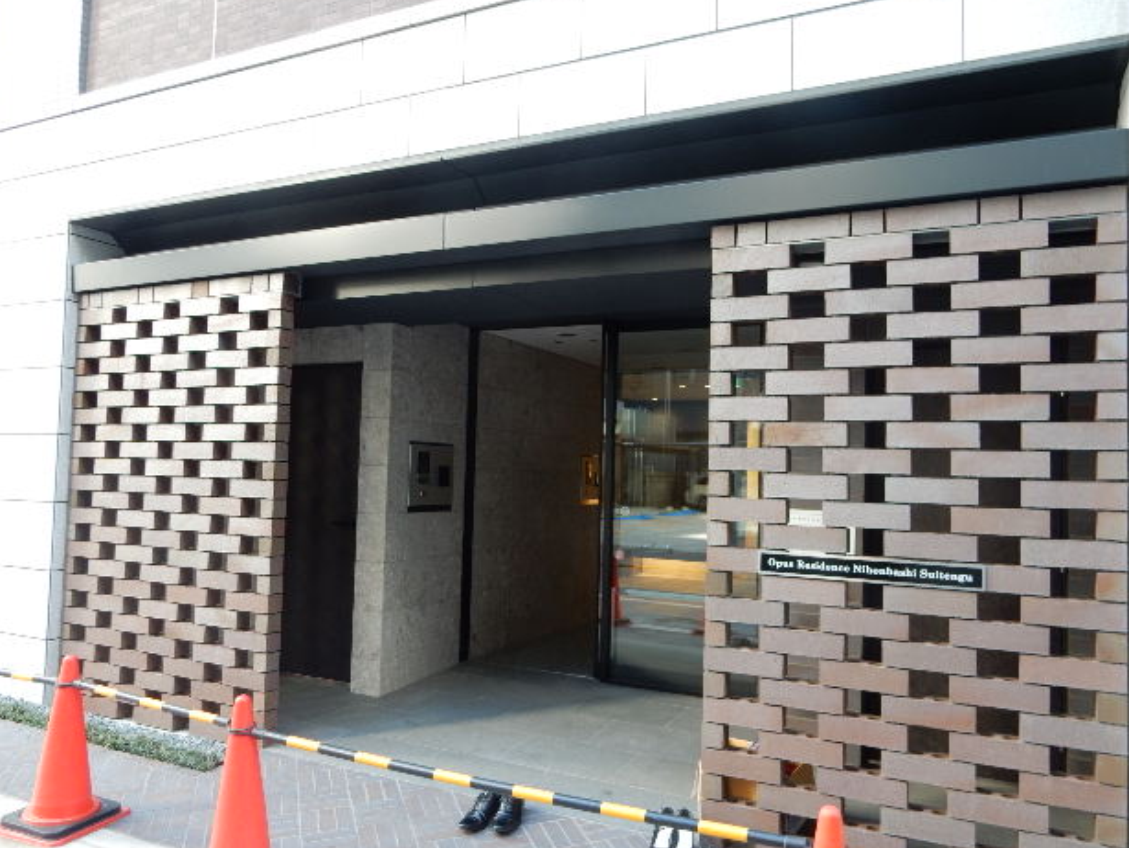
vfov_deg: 53.1
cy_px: 428
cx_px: 571
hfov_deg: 67.3
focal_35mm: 26
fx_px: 848
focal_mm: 4.5
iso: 125
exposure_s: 1/40
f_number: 3.7
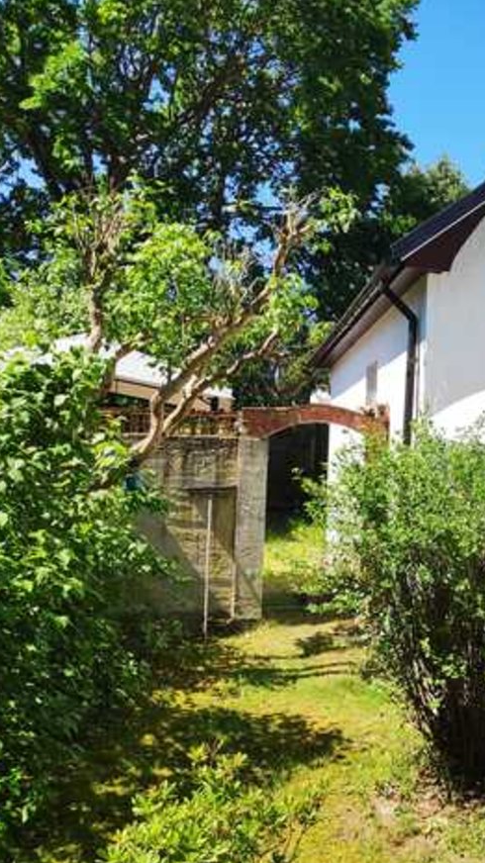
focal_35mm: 30
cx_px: 509
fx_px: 686
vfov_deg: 64.3
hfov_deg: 34.6
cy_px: 440
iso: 100
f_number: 1.9
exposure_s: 1/1591
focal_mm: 3.94
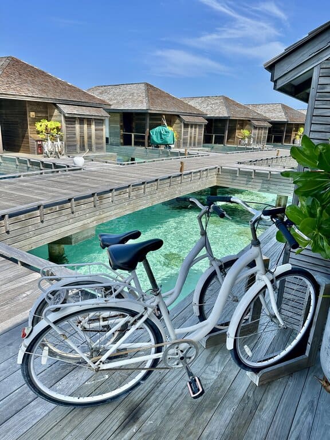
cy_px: 220
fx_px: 305
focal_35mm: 24
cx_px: 165
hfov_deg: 56.8
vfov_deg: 71.6
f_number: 1.78
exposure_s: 1/3247
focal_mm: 6.86
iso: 80
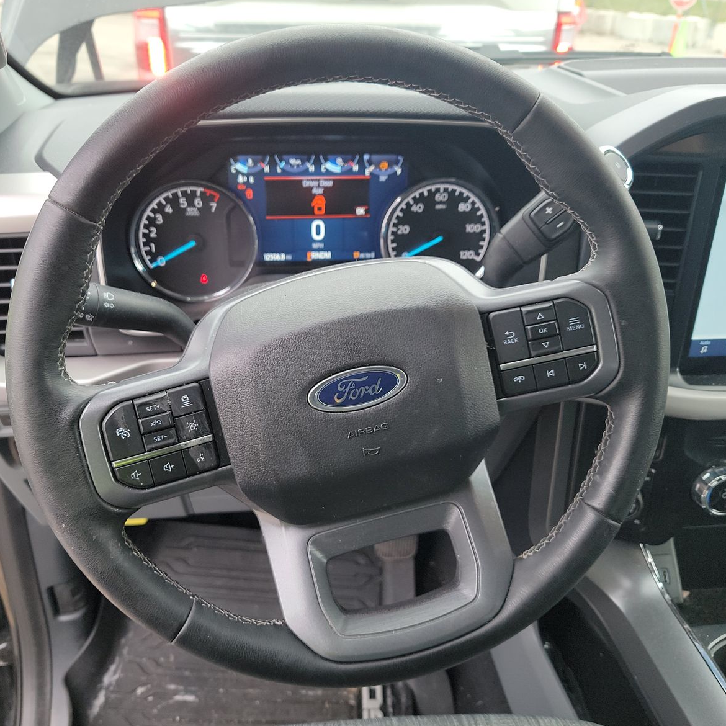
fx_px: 688
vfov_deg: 55.6
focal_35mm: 29
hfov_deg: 55.6
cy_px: 356
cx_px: 336
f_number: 1.8
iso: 103
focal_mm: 6.7
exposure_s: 1/59
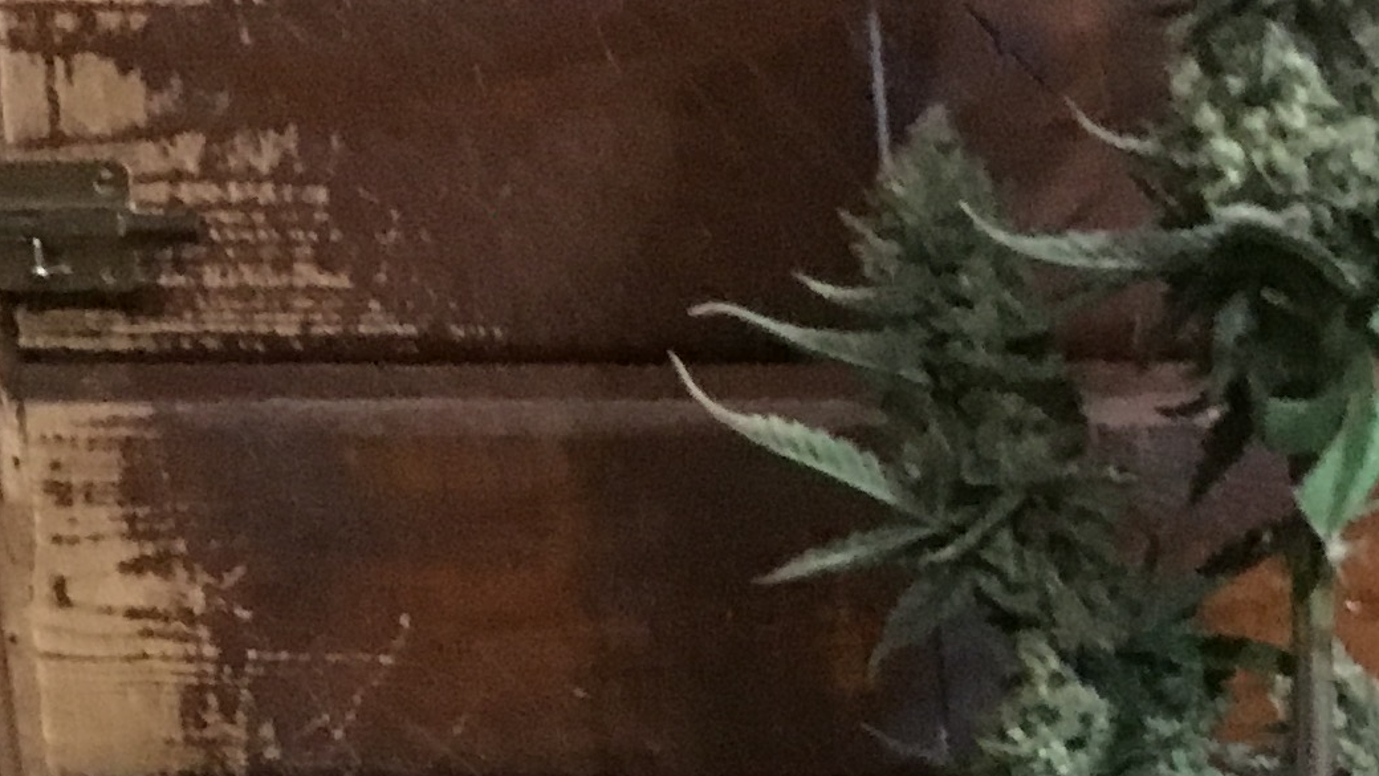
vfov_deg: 10.7
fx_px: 3876
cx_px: 1077
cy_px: 1443
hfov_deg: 20.0
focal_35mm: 106
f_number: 2.4
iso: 500
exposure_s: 1/15
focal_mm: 3.3
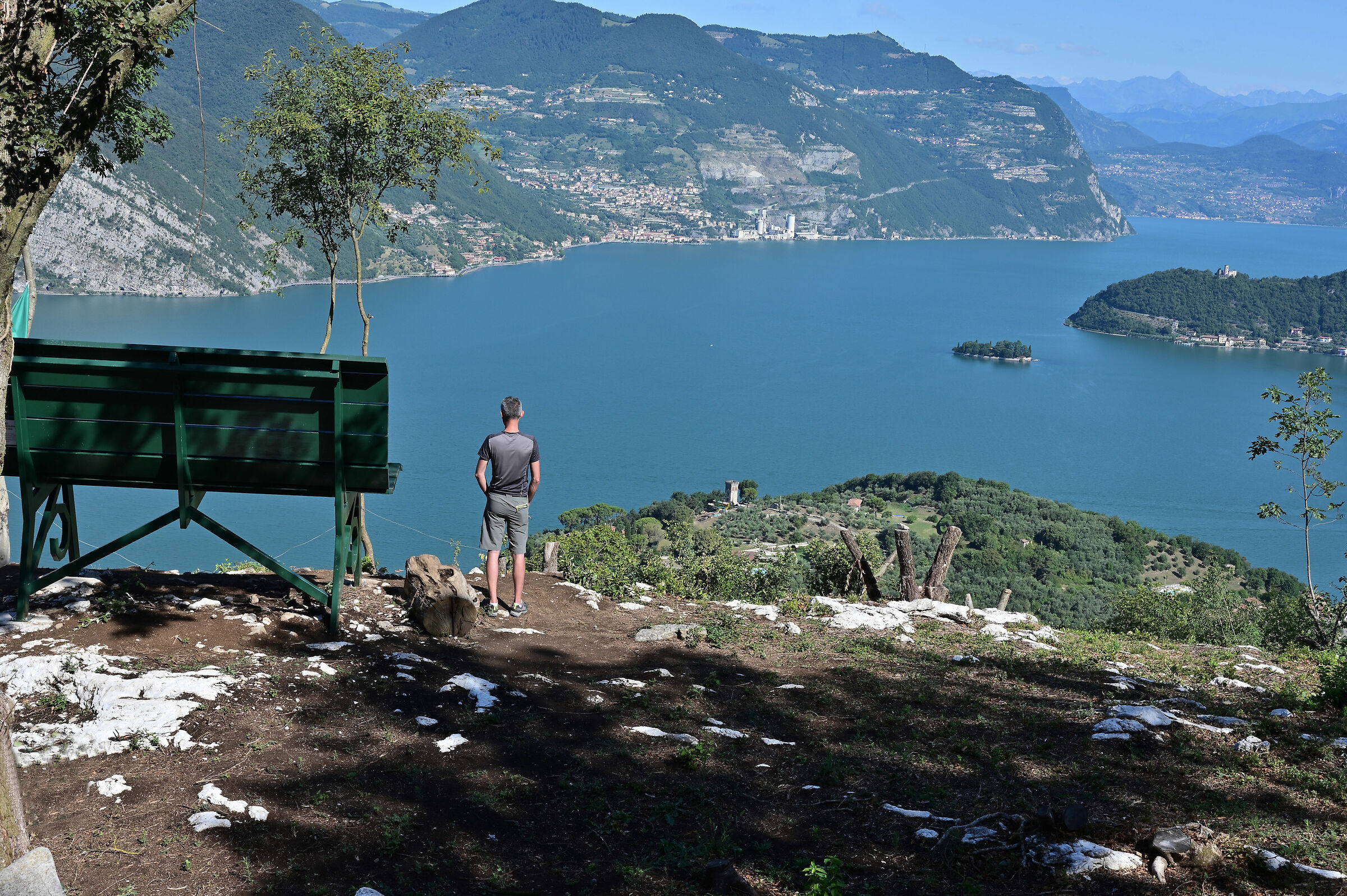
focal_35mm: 44
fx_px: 1645
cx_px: 674
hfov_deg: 44.5
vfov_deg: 30.5
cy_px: 448
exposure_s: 1/80
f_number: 16
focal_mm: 44
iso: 100
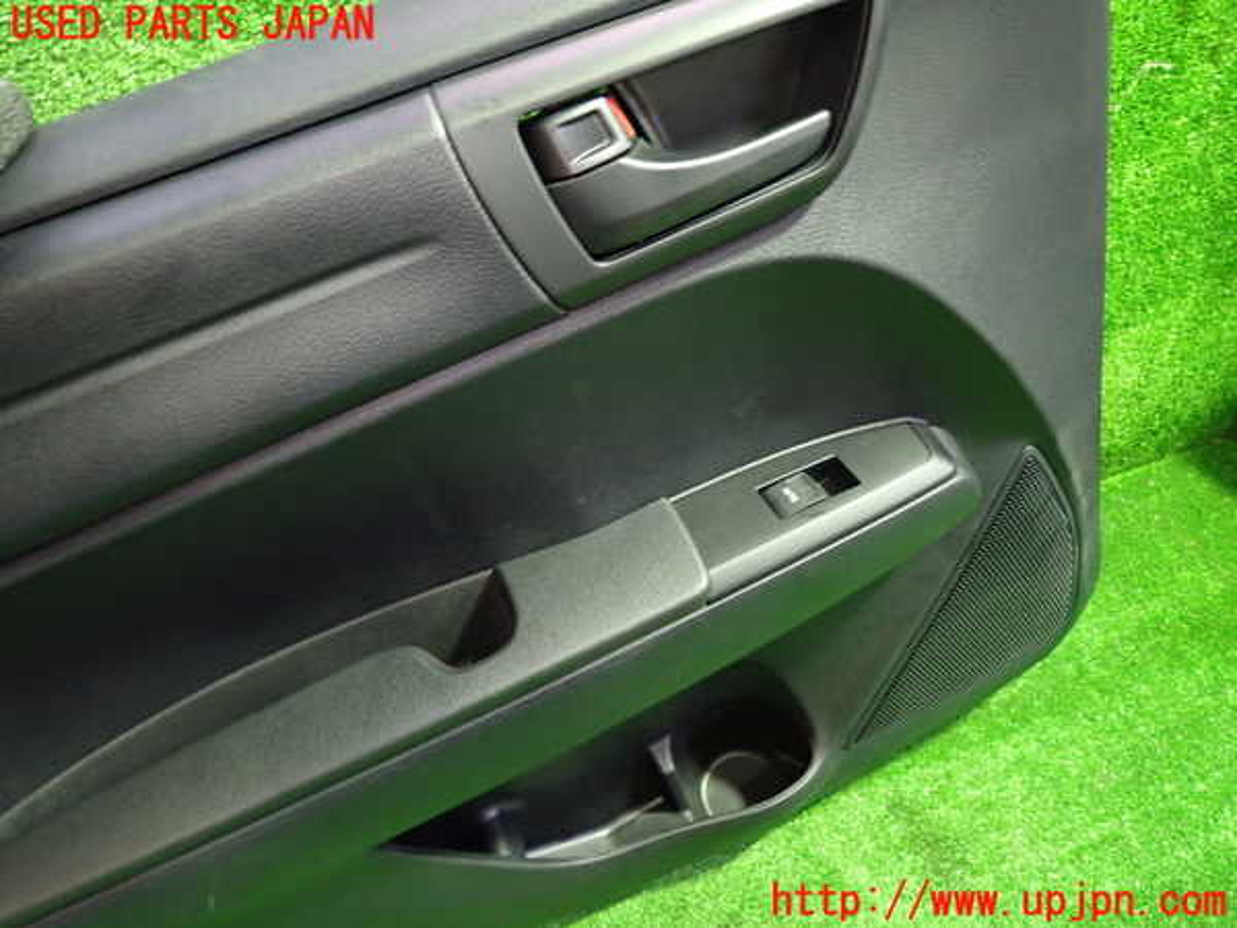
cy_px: 464
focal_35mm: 25
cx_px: 618
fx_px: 893
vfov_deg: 54.9
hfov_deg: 69.4
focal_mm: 4.5
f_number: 2
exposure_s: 1/30
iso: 640
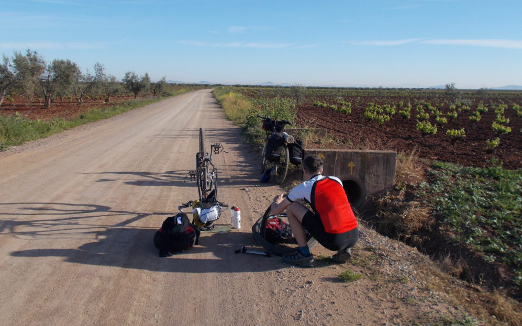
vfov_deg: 34.4
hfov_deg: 52.8
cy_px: 146
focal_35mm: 37
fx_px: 526
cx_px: 261
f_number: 9.2
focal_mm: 6
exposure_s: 1/100
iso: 80
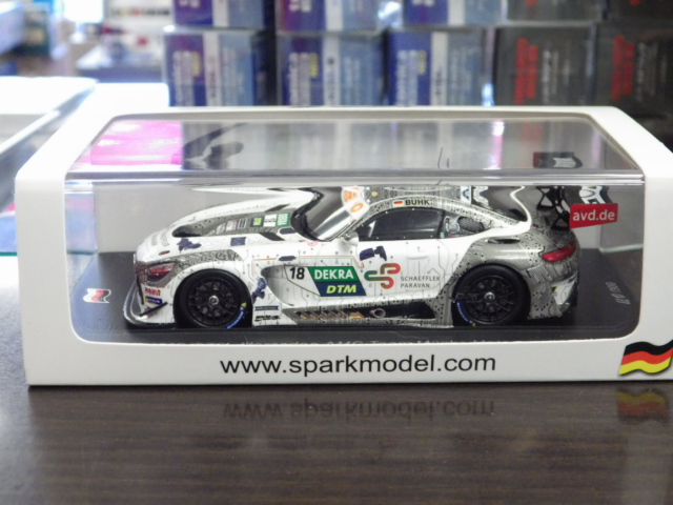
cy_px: 252
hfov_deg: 32.7
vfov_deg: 24.8
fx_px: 1147
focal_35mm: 59
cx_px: 336
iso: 800
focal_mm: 10.7
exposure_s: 1/40
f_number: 4
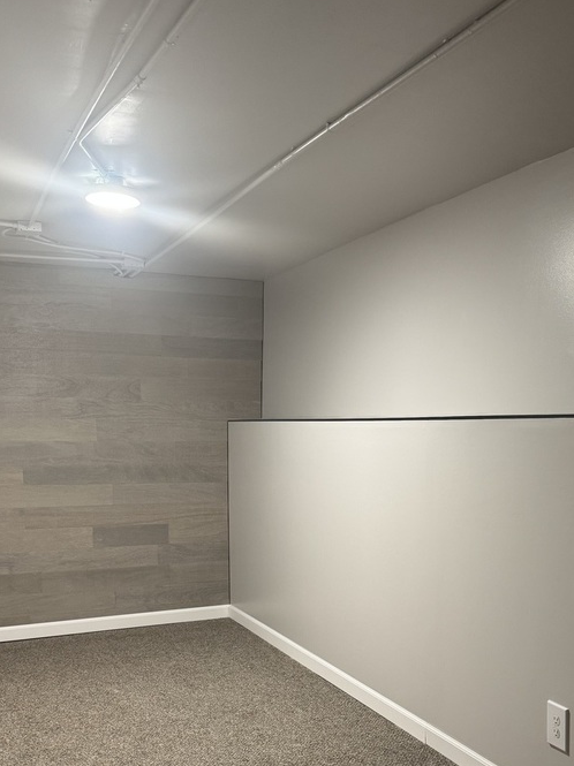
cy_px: 517
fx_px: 863
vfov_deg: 47.0
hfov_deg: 36.8
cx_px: 315
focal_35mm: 39
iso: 250
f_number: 1.78
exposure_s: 1/60
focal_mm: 6.76
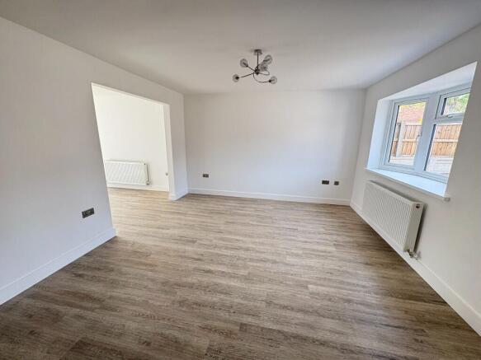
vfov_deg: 85.7
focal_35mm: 14
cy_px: 180
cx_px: 240
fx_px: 194
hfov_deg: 102.1
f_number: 2.2
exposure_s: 1/99
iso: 100
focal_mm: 2.22
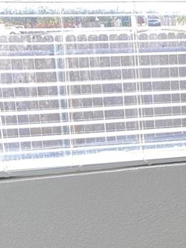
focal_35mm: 122
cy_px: 179
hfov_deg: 10.6
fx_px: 872
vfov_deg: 16.1
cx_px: 433
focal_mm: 4.25
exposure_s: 1/120
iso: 40
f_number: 1.8
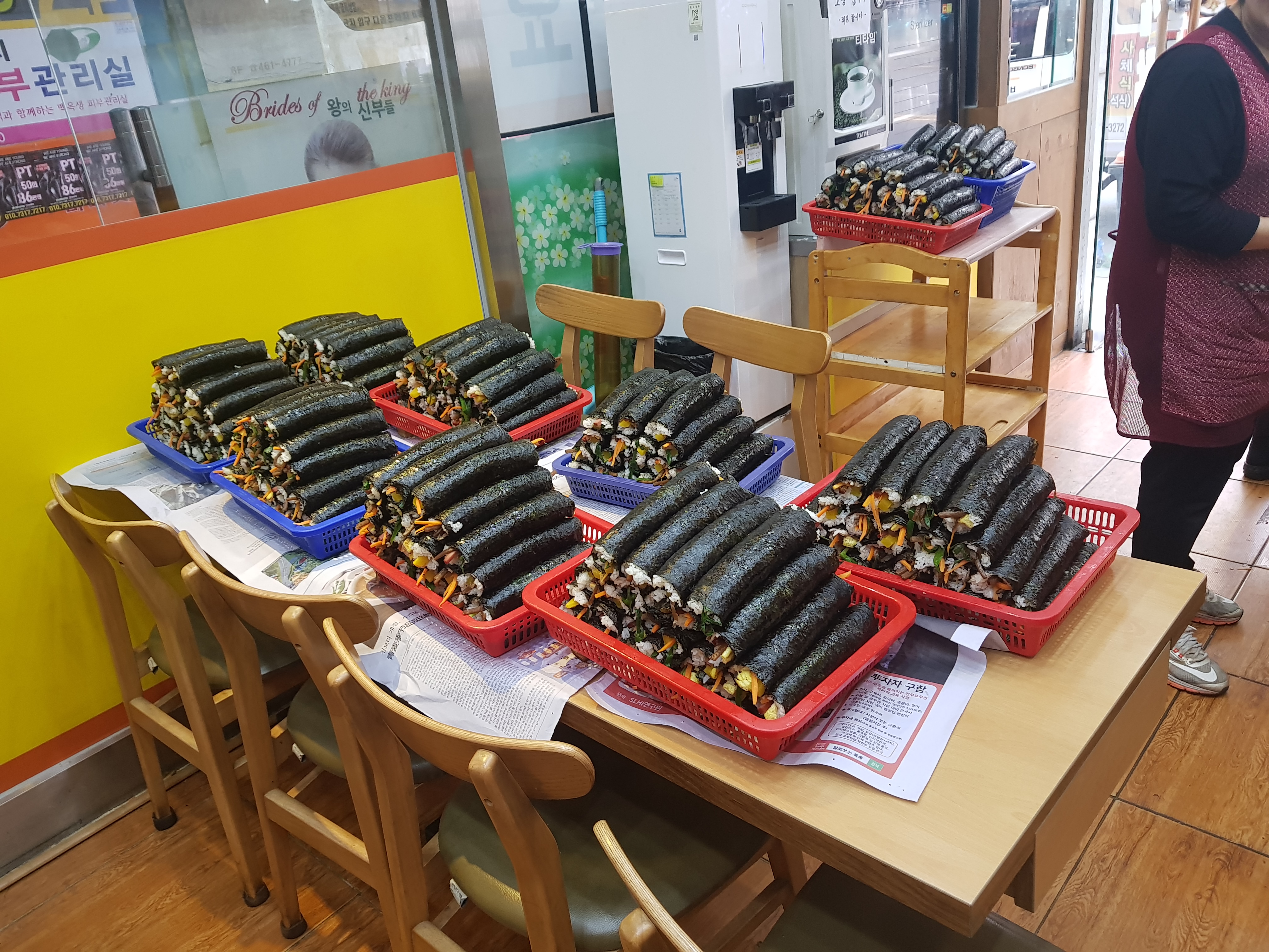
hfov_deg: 67.3
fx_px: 953
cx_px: 634
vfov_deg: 53.1
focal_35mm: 26
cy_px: 476
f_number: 1.7
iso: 200
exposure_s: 1/60
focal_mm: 4.2
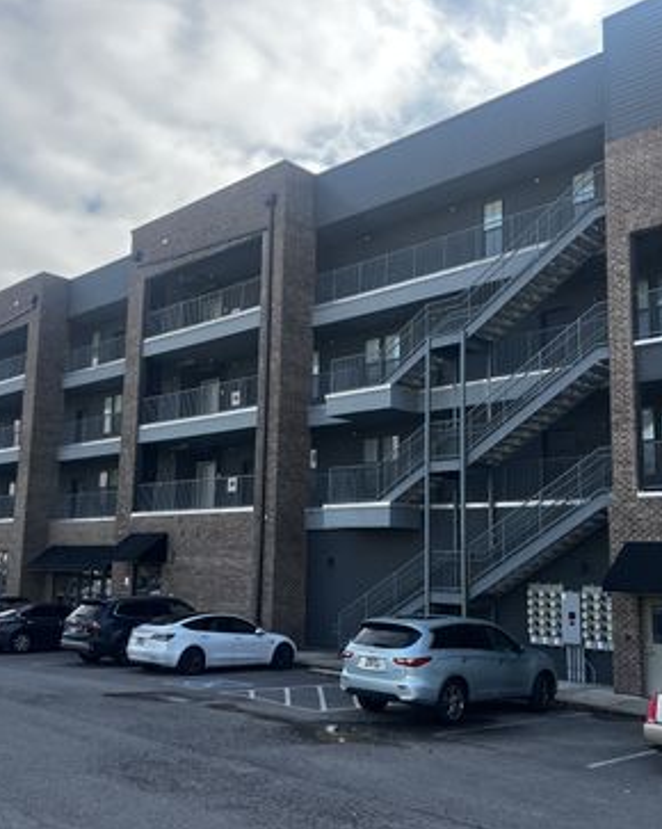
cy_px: 421
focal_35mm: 35
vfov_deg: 51.6
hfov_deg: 42.2
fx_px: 858
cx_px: 306
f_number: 1.5
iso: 50
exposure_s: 1/1488
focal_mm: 5.7
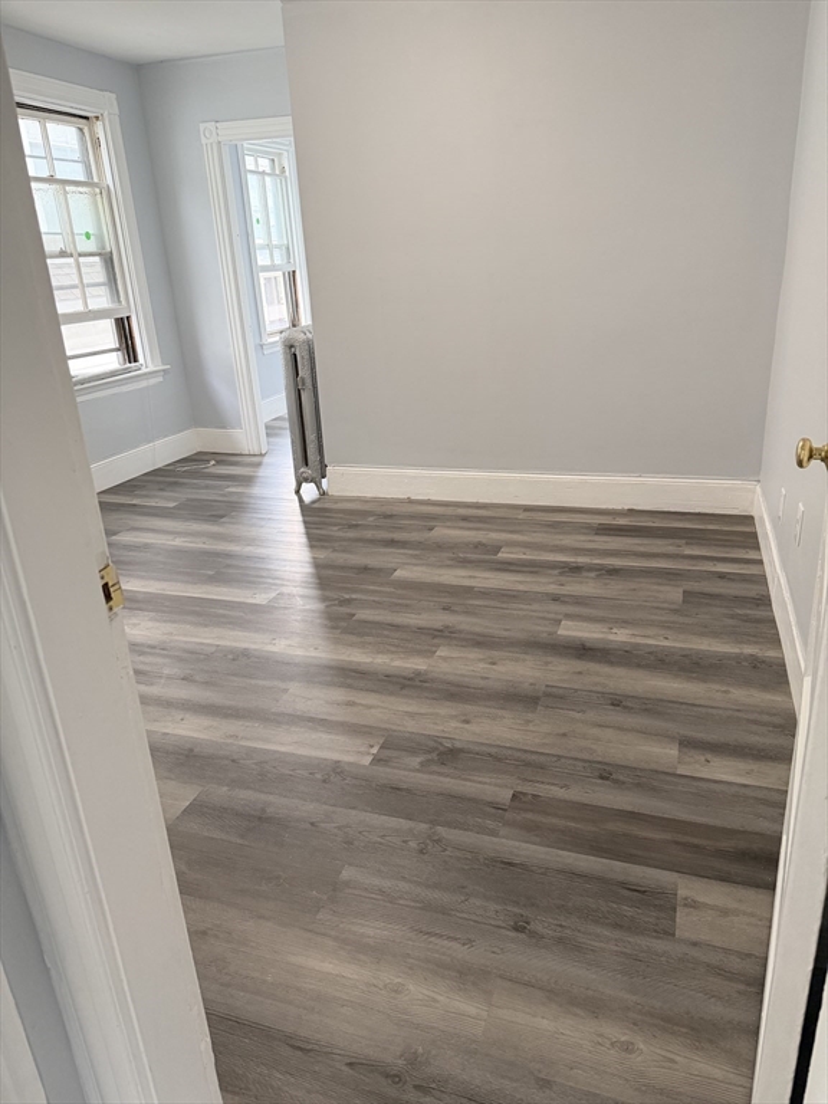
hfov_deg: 56.8
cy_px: 552
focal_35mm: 24
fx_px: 765
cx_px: 414
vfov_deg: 71.6
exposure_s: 1/120
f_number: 1.78
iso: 320
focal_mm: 6.76
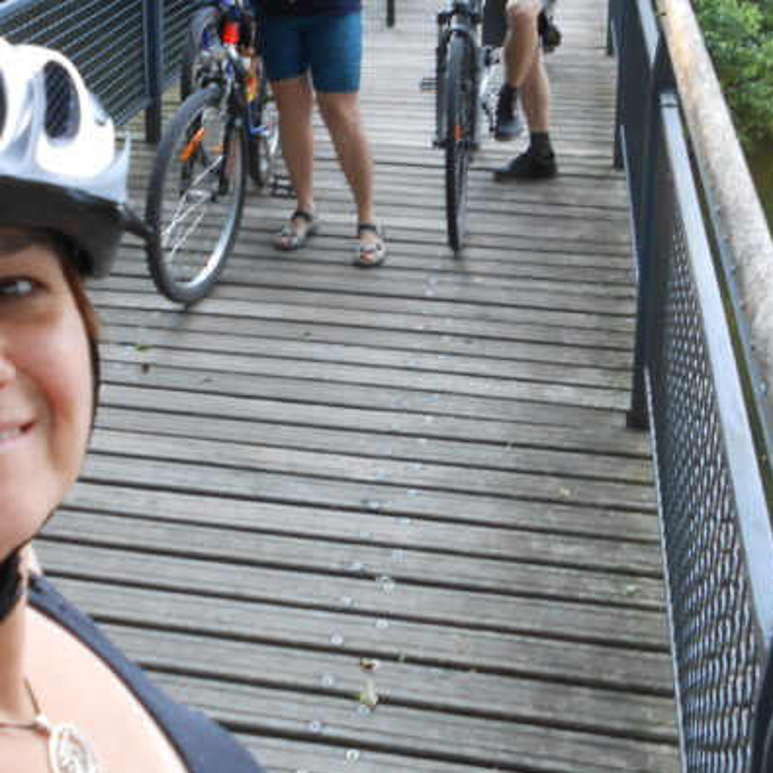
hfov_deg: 33.9
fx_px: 1263
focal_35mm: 50
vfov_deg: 32.8
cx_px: 317
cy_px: 120
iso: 80
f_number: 3.5
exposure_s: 1/40
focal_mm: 4.6
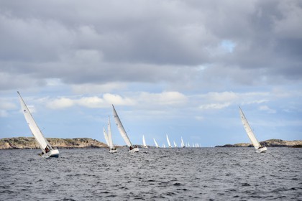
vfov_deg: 7.0
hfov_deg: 10.5
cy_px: 100
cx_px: 151
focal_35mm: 195
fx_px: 1636
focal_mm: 195
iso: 200
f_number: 8
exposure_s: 1/800
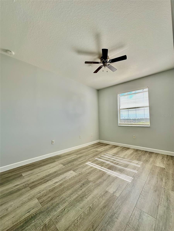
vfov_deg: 102.1
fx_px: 94
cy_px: 116
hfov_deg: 85.7
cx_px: 87
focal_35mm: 14
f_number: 2.2
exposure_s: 1/281
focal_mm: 2.22
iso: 40
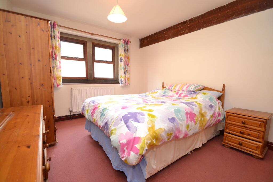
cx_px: 136
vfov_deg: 77.3
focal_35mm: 15
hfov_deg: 100.4
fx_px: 114
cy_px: 91
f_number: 3.5
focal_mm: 10
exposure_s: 1/60
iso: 400
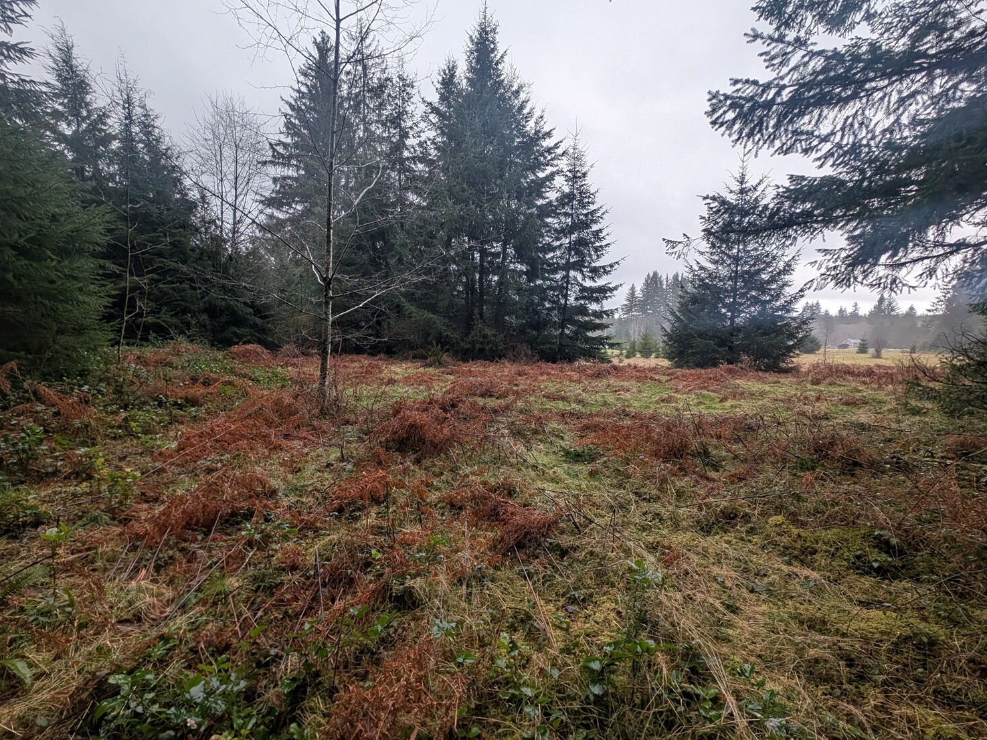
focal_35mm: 13
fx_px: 371
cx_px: 476
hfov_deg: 106.1
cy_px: 393
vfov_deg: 89.8
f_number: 1.95
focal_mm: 2.23
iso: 75
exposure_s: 1/130
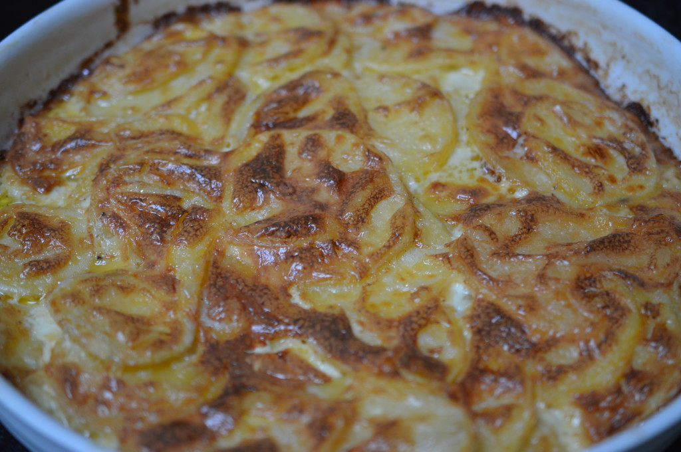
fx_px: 1134
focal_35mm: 60
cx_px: 340
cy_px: 226
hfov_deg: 33.4
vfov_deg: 22.6
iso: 400
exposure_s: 1/60
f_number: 3
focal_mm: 40
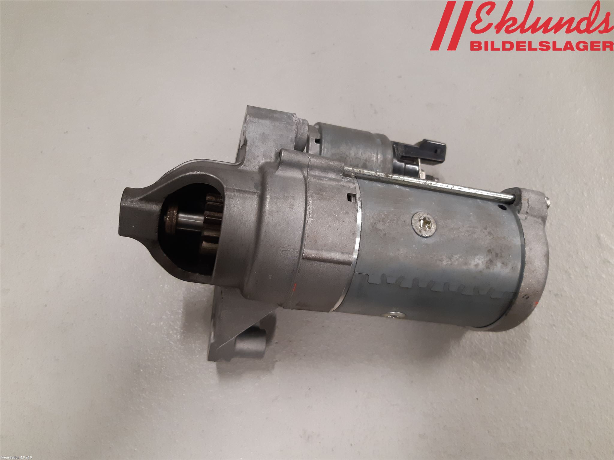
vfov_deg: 53.1
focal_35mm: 26
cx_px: 307
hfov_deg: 67.3
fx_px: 461
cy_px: 230
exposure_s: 1/50
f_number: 1.7
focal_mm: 3.93
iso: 200
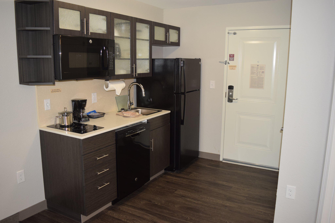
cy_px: 112
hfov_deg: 61.9
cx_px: 168
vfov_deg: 43.6
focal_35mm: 30
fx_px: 279
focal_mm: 20
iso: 800
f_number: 4
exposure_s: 1/60
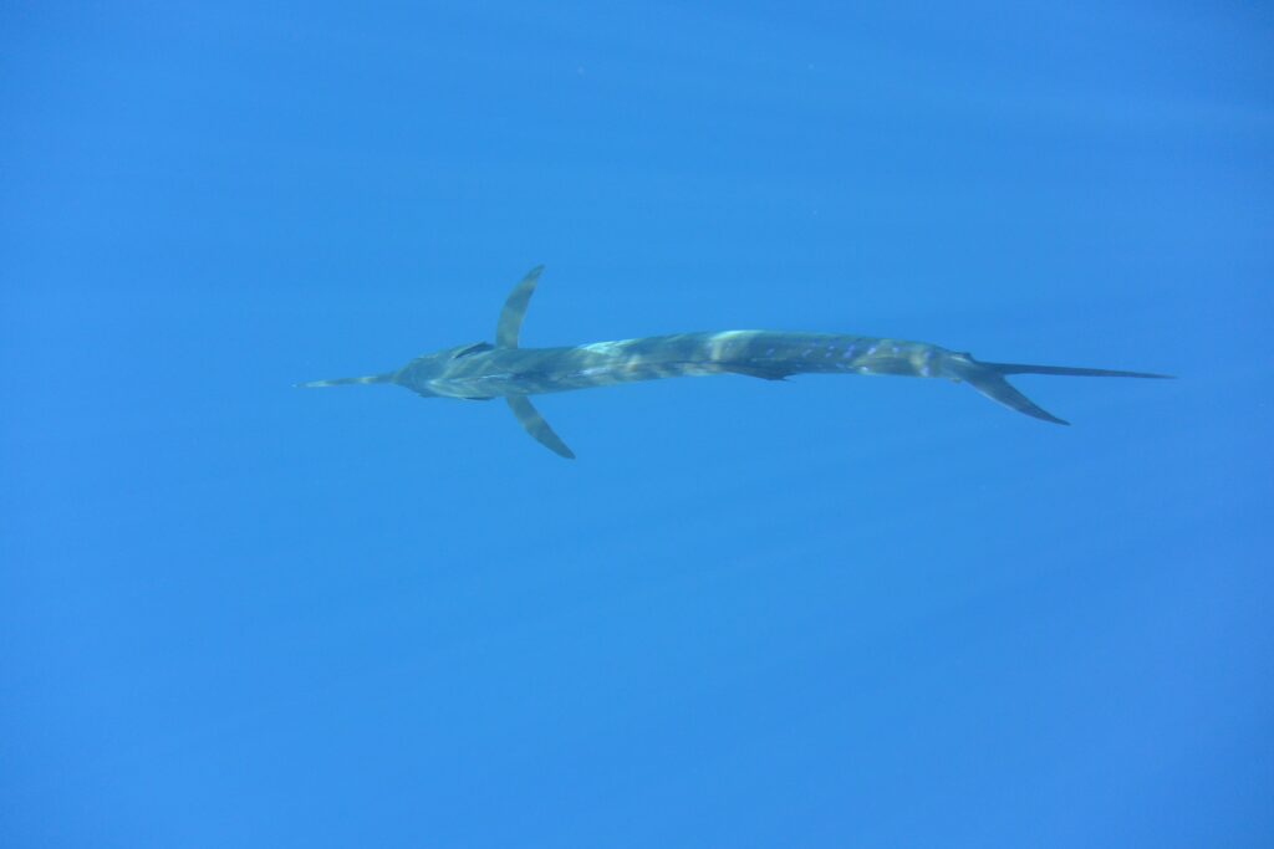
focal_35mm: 29
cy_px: 424
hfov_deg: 63.7
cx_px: 637
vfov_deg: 45.0
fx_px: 1026
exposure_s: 1/320
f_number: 3.5
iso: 200
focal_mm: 11
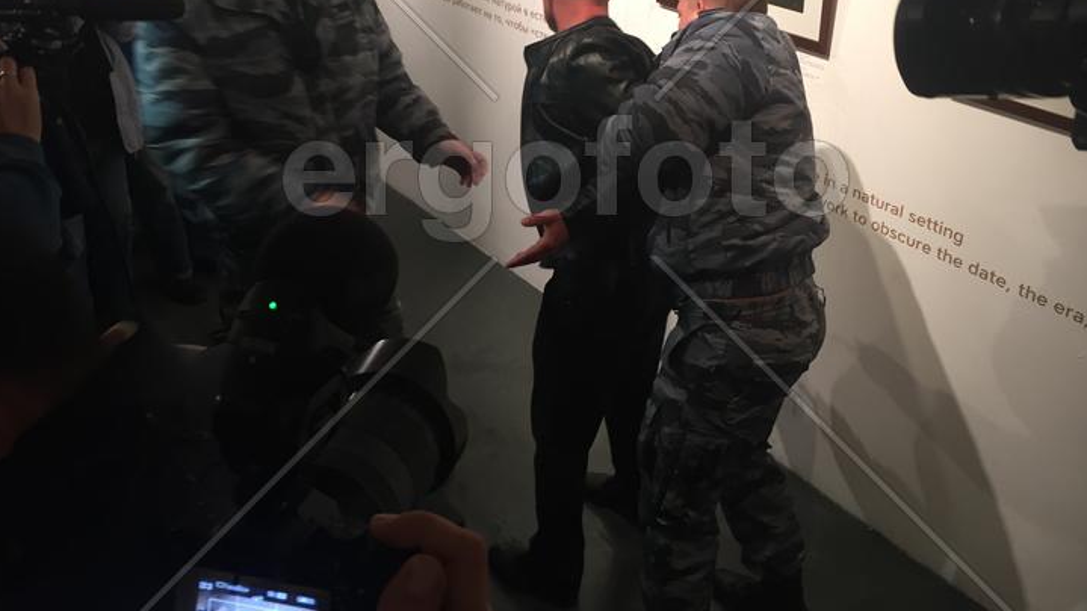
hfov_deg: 58.0
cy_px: 178
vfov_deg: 34.1
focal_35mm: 34
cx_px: 574
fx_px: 980
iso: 100
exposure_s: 1/33
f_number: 2.2
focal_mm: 4.15
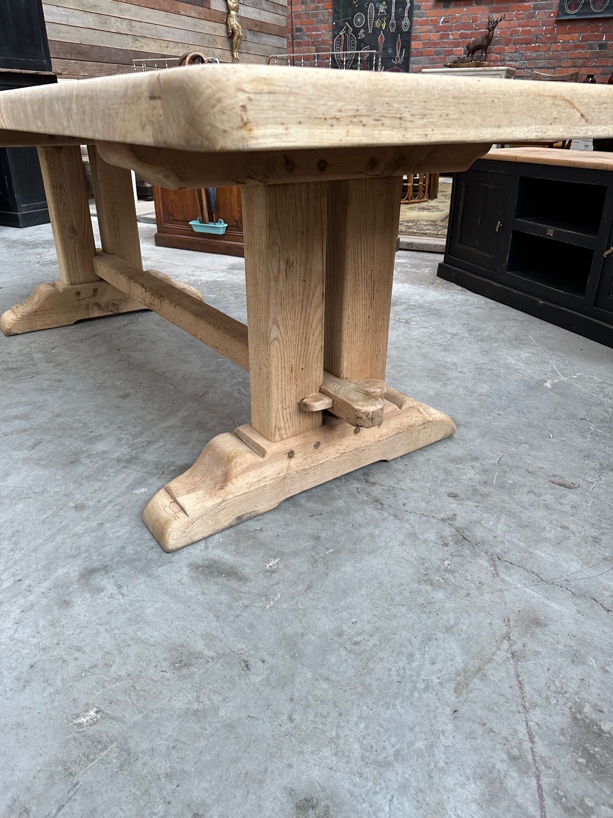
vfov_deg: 71.6
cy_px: 409
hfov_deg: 56.8
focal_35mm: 24
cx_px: 306
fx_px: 567
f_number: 1.78
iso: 250
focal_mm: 6.86
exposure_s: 1/104
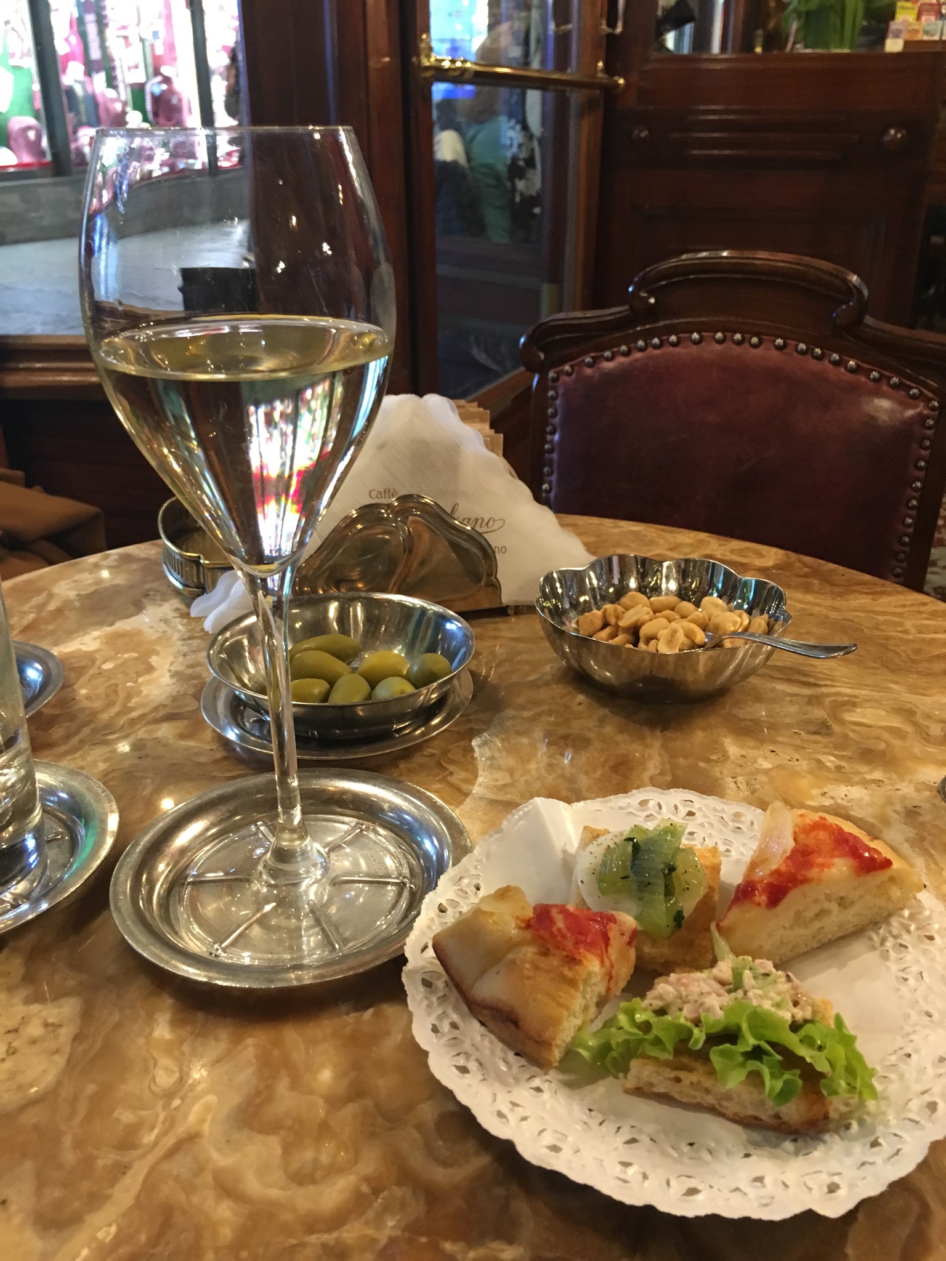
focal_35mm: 29
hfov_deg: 48.2
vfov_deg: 61.7
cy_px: 630
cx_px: 473
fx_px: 1057
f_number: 2.2
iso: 200
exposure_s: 1/20
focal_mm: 4.15
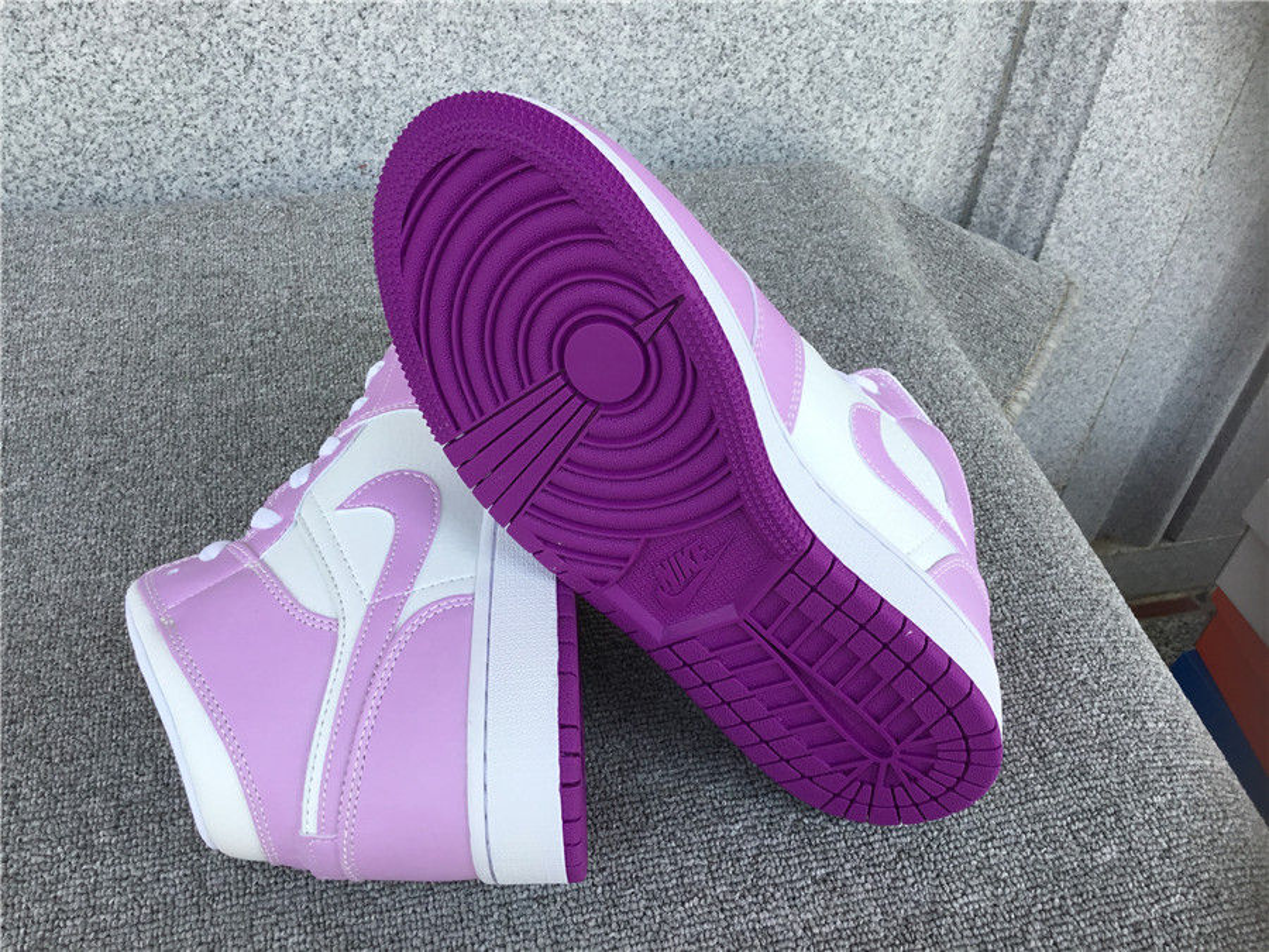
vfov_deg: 45.4
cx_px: 634
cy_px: 476
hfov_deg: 58.4
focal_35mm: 31
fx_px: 1136
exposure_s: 1/255
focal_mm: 3.3
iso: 25
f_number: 2.4
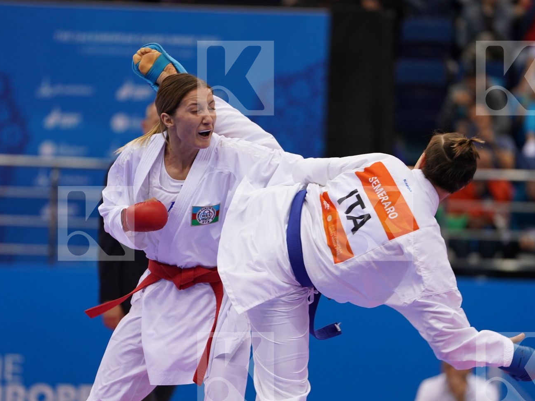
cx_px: 236
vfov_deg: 5.6
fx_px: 4111
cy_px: 224
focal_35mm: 266
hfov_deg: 7.4
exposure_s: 1/1000
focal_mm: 200
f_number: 2.8
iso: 1000
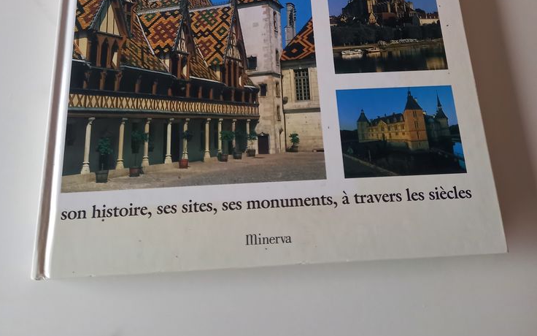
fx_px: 527
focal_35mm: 36
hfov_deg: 54.0
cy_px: 17
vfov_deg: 33.0
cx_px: 264
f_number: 1.8
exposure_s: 1/33
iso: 400
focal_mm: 4.65
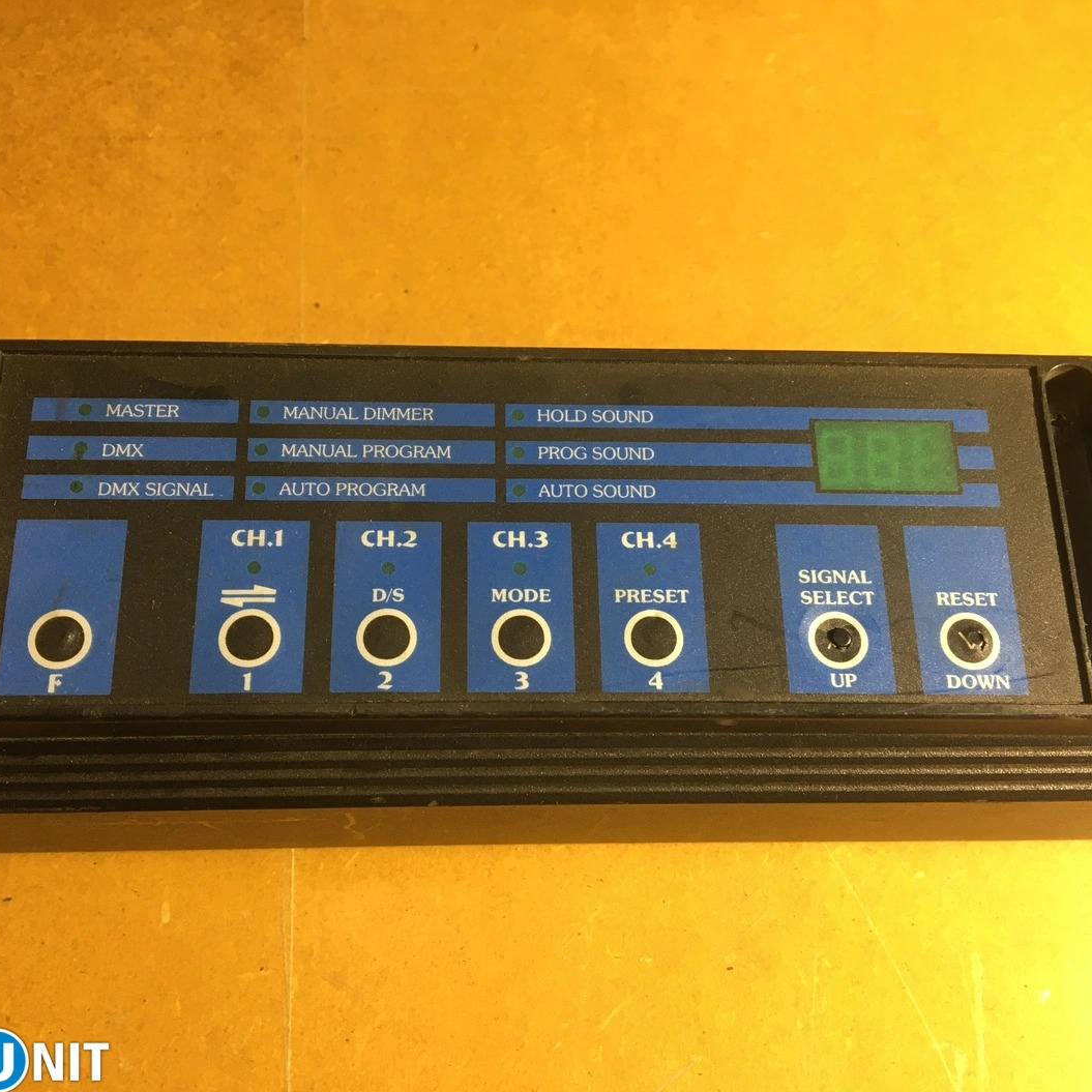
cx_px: 521
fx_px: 1249
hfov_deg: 47.2
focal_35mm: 35
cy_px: 558
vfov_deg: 47.2
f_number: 2.2
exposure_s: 1/33
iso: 40
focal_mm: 4.15
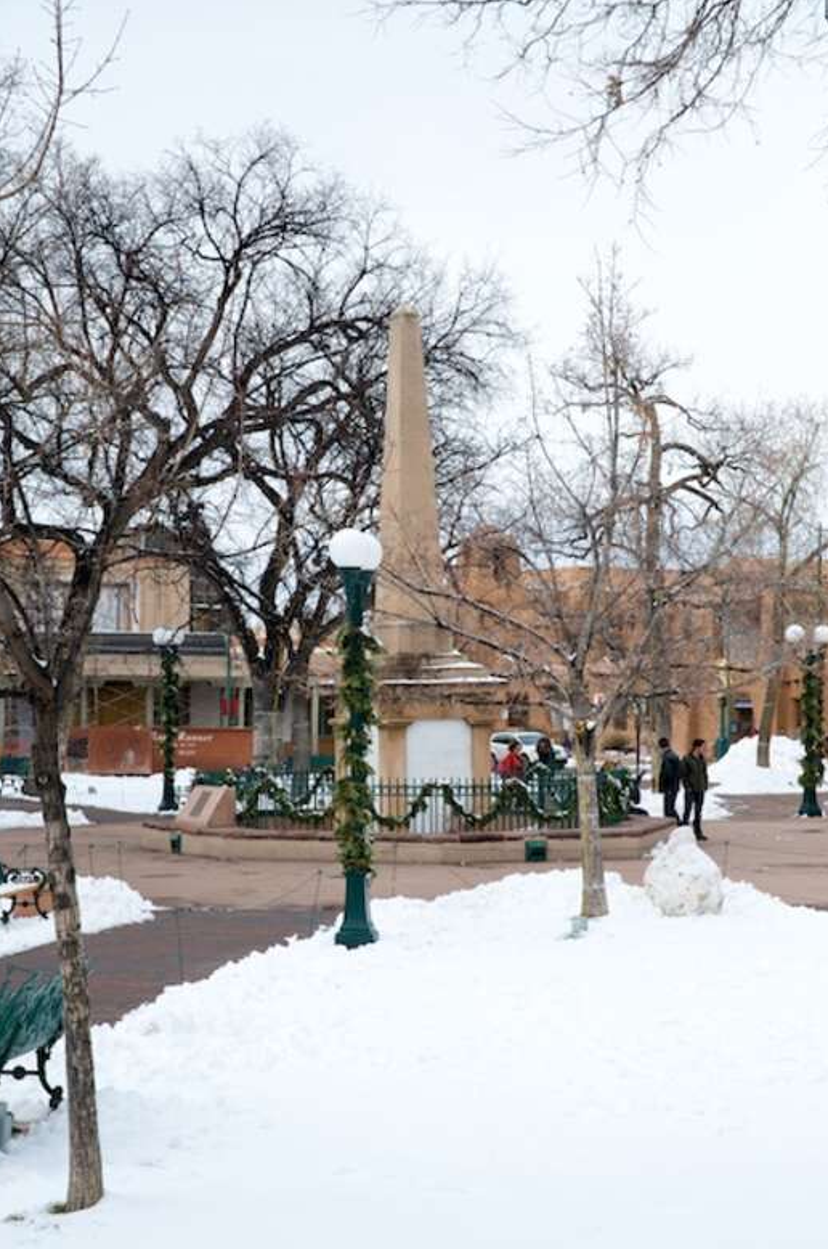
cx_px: 412
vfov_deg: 28.1
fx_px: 2493
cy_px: 636
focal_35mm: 72
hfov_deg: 18.9
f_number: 11
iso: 800
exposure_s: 1/500
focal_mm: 70
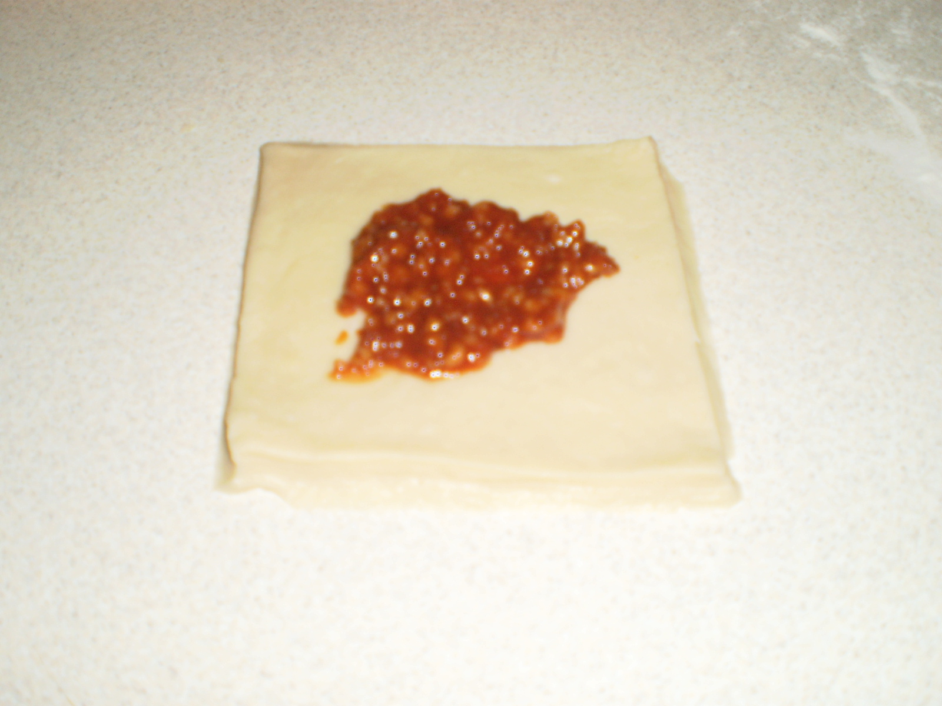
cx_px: 471
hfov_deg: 51.4
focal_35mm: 36
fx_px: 980
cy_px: 353
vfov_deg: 39.7
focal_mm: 6.3
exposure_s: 1/30
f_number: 3.1
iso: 125
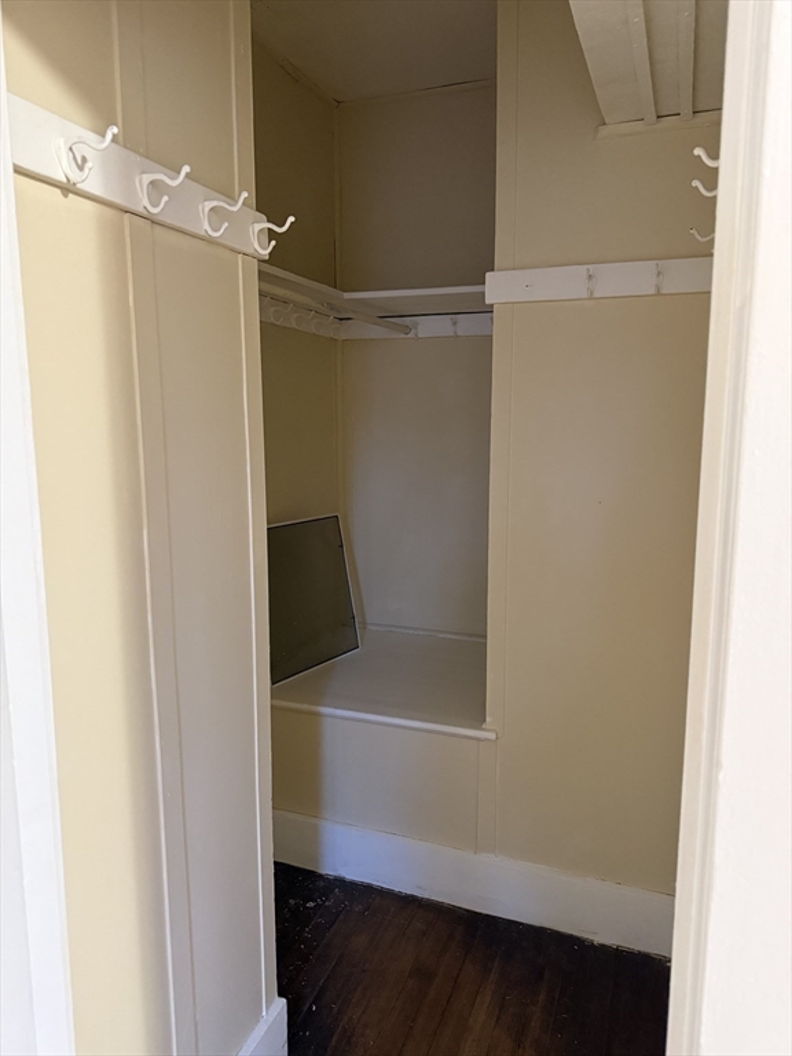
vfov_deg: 71.6
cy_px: 528
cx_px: 396
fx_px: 732
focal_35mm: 24
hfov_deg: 56.8
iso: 800
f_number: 1.78
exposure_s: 1/40
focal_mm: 6.76
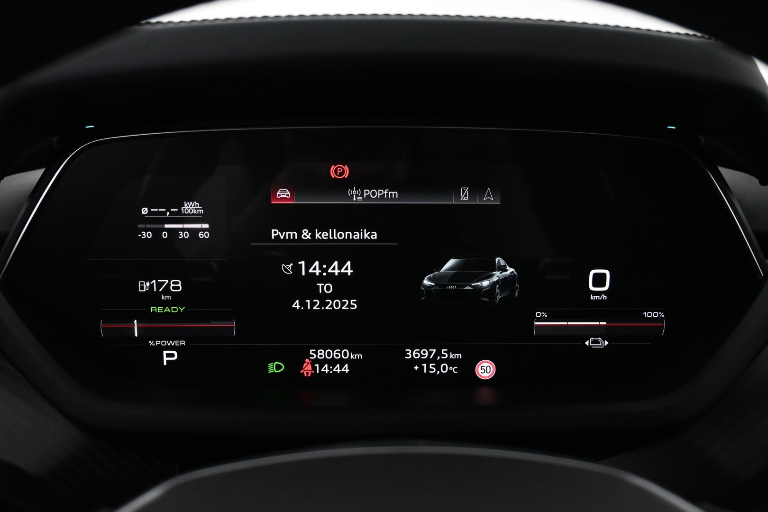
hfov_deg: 55.1
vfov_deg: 38.4
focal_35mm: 34
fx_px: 736
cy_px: 256
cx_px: 384
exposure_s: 1/50
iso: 1600
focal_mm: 23
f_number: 4.2
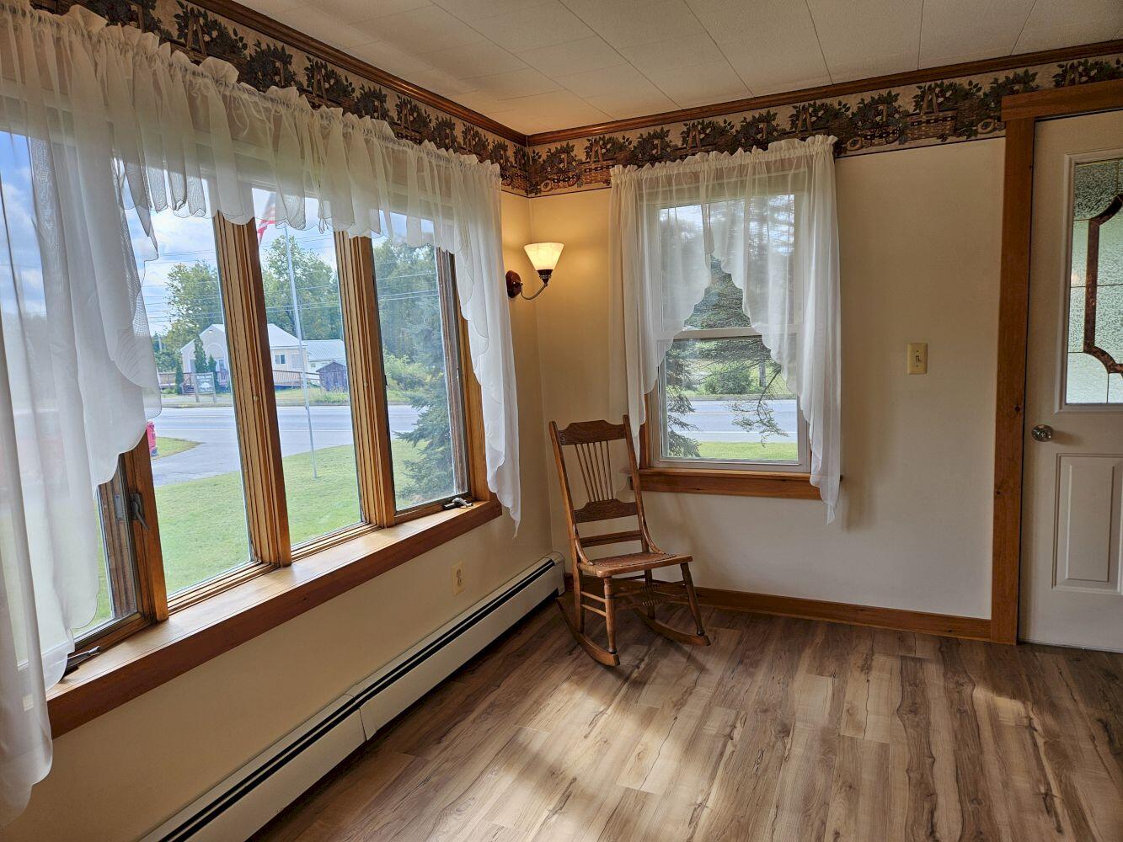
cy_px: 421
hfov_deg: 73.9
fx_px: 746
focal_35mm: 23
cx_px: 562
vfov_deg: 58.9
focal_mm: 5.4
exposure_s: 1/151
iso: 25
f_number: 1.8
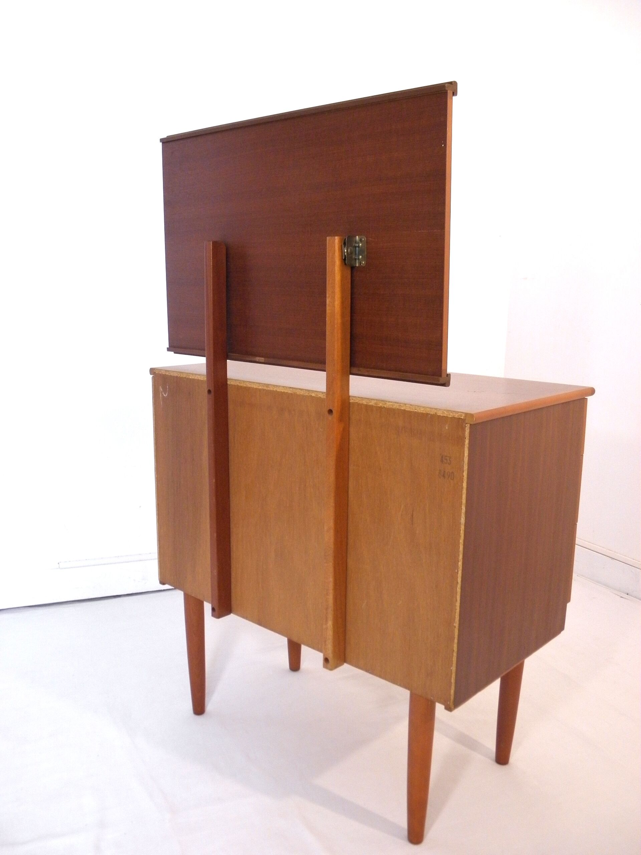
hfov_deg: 46.8
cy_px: 428
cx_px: 320
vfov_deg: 60.0
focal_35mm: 30
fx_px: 741
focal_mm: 5.5
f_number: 3.6
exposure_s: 1/15
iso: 200
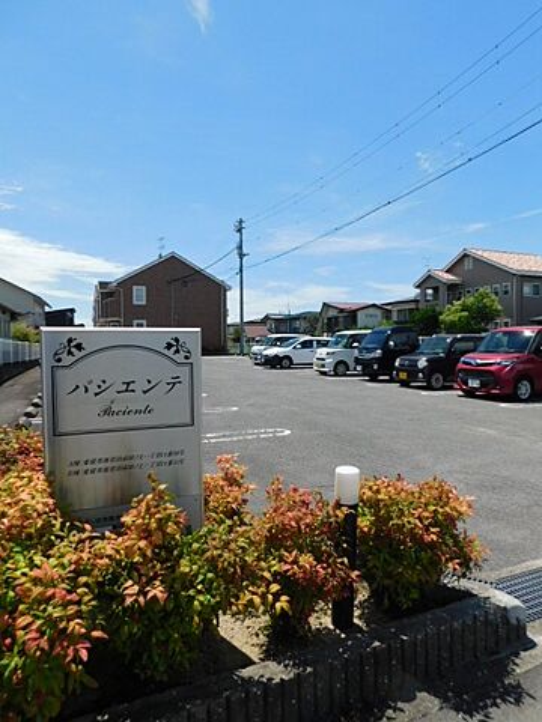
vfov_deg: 73.9
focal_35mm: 23
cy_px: 361
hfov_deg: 58.9
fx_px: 480
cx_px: 271
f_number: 6
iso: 125
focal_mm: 4
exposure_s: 1/640
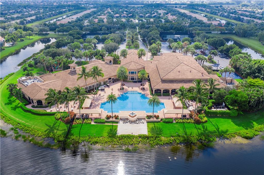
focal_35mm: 28
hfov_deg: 65.5
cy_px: 88
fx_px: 205
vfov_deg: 46.3
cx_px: 132
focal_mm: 10.26
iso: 100
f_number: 5
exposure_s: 1/320
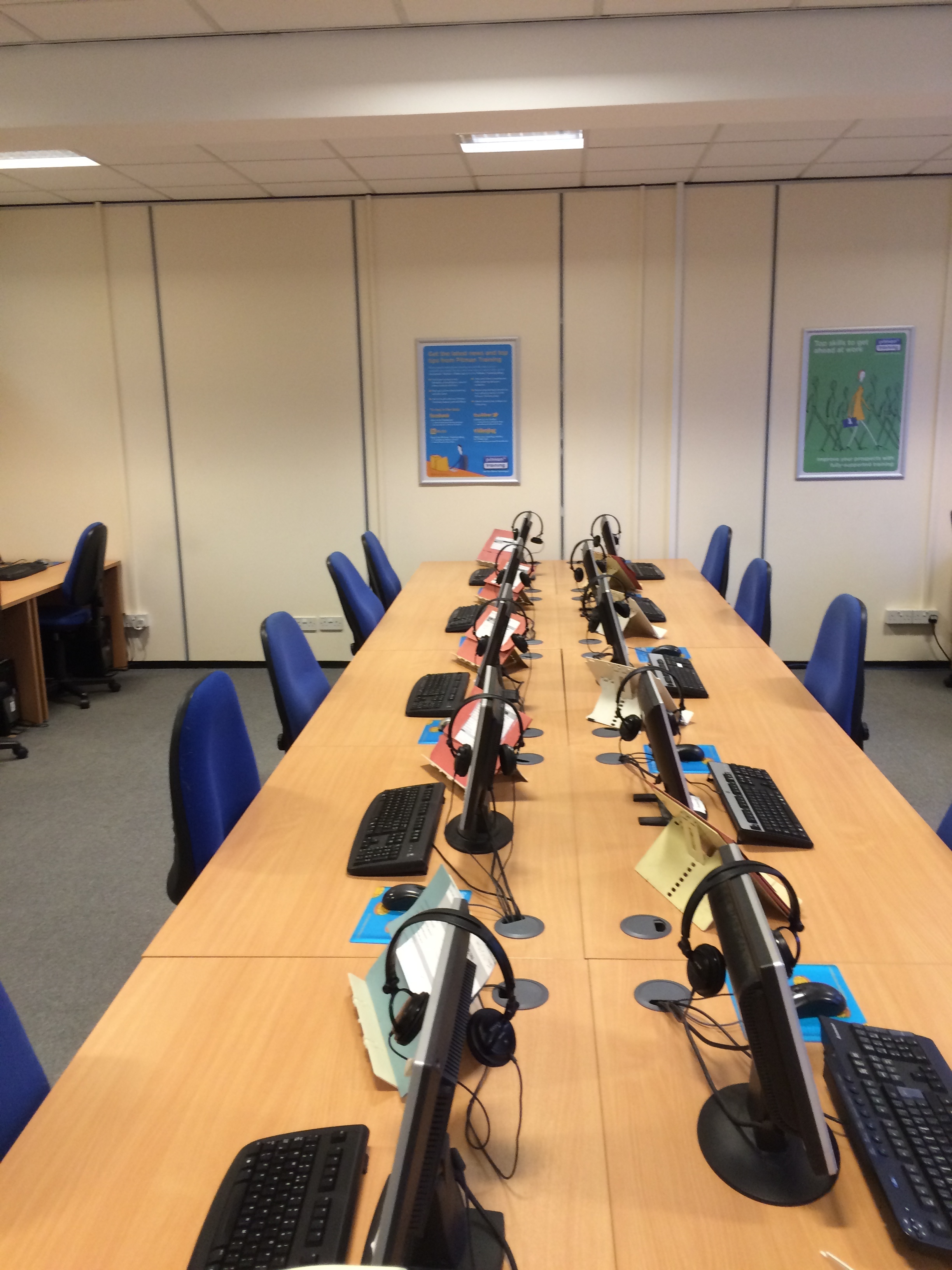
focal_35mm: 29
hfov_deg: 48.2
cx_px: 476
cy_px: 635
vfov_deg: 61.7
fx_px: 1063
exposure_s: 1/33
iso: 160
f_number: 2.2
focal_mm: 4.15
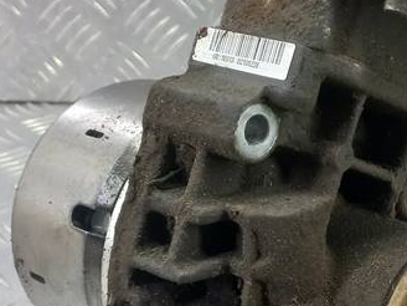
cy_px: 245
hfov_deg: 24.3
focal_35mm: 78
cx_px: 371
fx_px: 917
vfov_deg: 18.7
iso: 125
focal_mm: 4.6
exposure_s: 1/50
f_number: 1.8
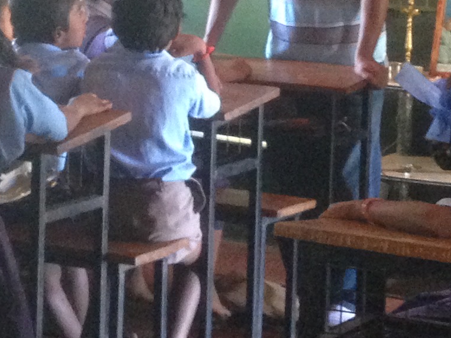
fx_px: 1837
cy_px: -1
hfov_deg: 14.0
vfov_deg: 10.4
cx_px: 204
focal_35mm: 141
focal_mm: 4.12
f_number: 2.4
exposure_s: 1/20
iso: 400
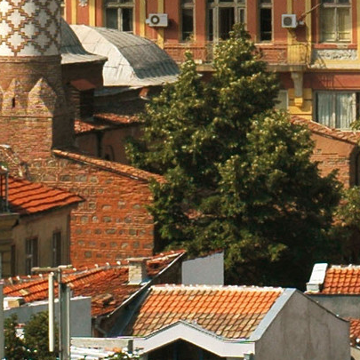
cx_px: 254
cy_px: -379
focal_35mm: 983
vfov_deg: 1.8
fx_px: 11566
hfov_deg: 1.8
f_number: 8
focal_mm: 130
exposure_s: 1/500
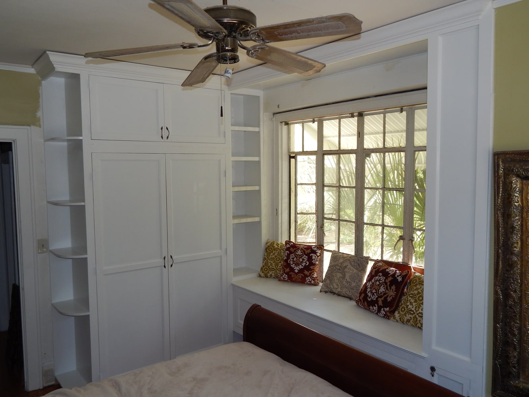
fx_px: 428
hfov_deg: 63.4
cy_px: 198
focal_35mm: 28
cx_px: 264
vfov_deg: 49.8
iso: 125
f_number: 3.2
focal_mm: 5.1
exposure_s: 1/100
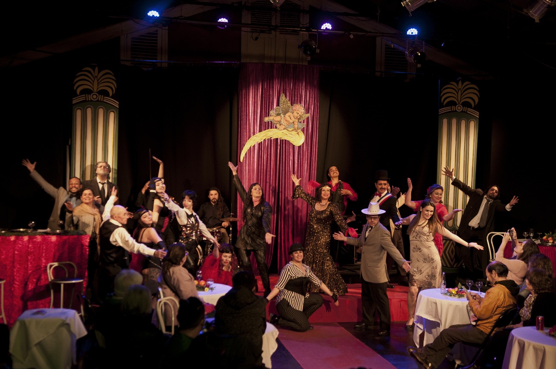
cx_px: 278
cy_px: 184
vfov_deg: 28.0
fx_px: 740
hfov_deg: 41.2
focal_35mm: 48
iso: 800
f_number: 3.2
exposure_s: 1/80
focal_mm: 32
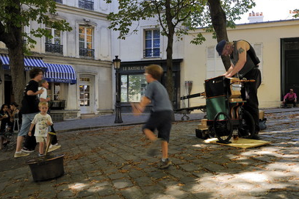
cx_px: 147
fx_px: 266
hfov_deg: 58.7
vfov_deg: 41.1
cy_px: 98
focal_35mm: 32
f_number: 5
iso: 200
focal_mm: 31
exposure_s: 1/50
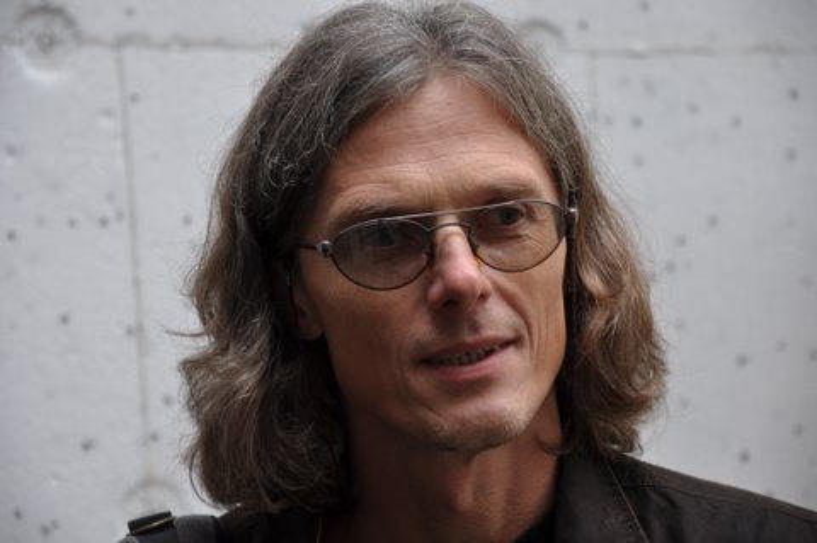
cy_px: 272
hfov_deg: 13.1
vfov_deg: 8.7
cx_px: 408
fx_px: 3571
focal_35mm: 158
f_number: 5.6
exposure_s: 1/60
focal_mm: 105
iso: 200
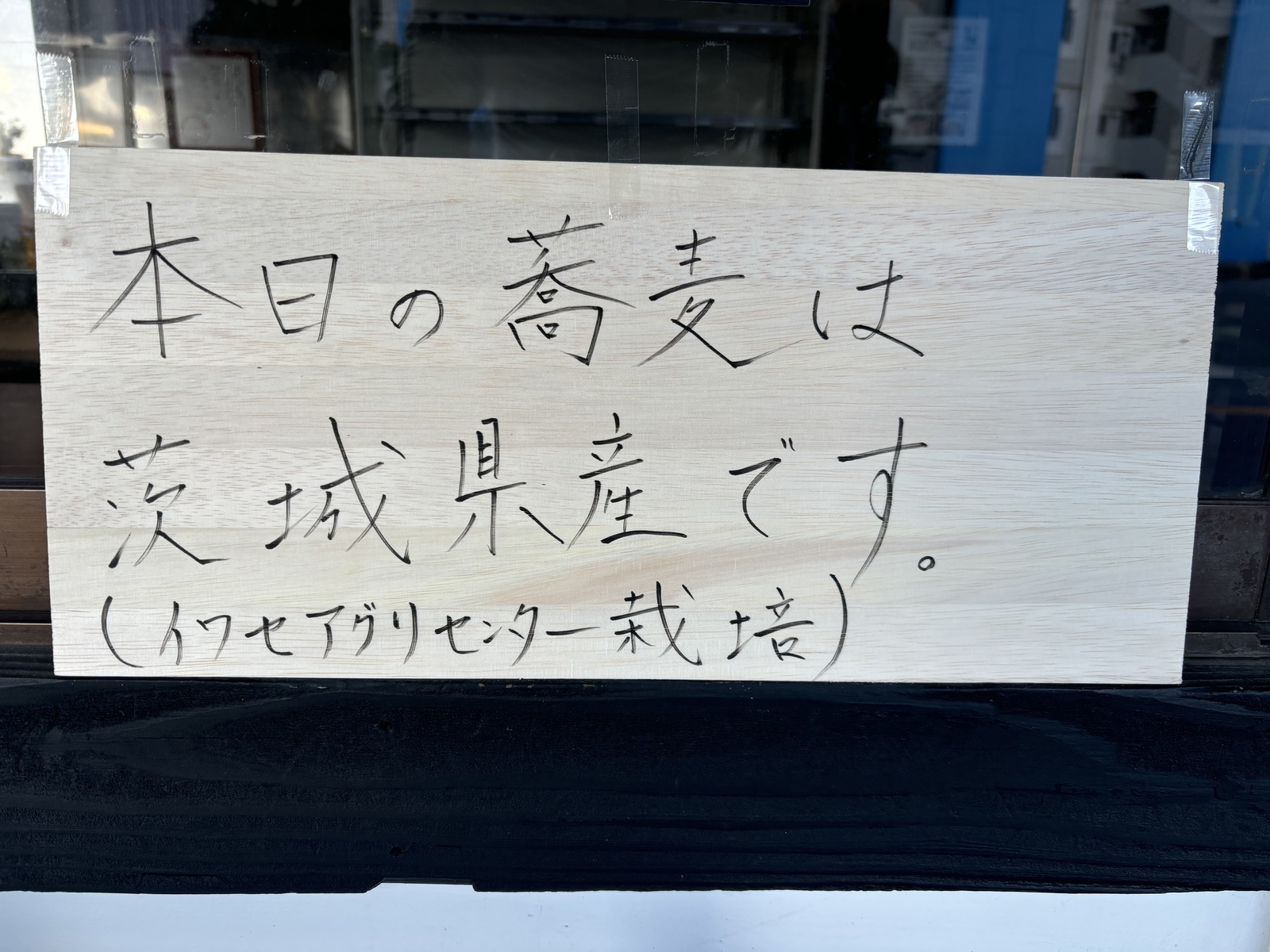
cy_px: 476
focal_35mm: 26
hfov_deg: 67.3
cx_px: 635
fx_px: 954
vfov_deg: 53.1
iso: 40
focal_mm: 5.96
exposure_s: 1/200
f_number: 1.6
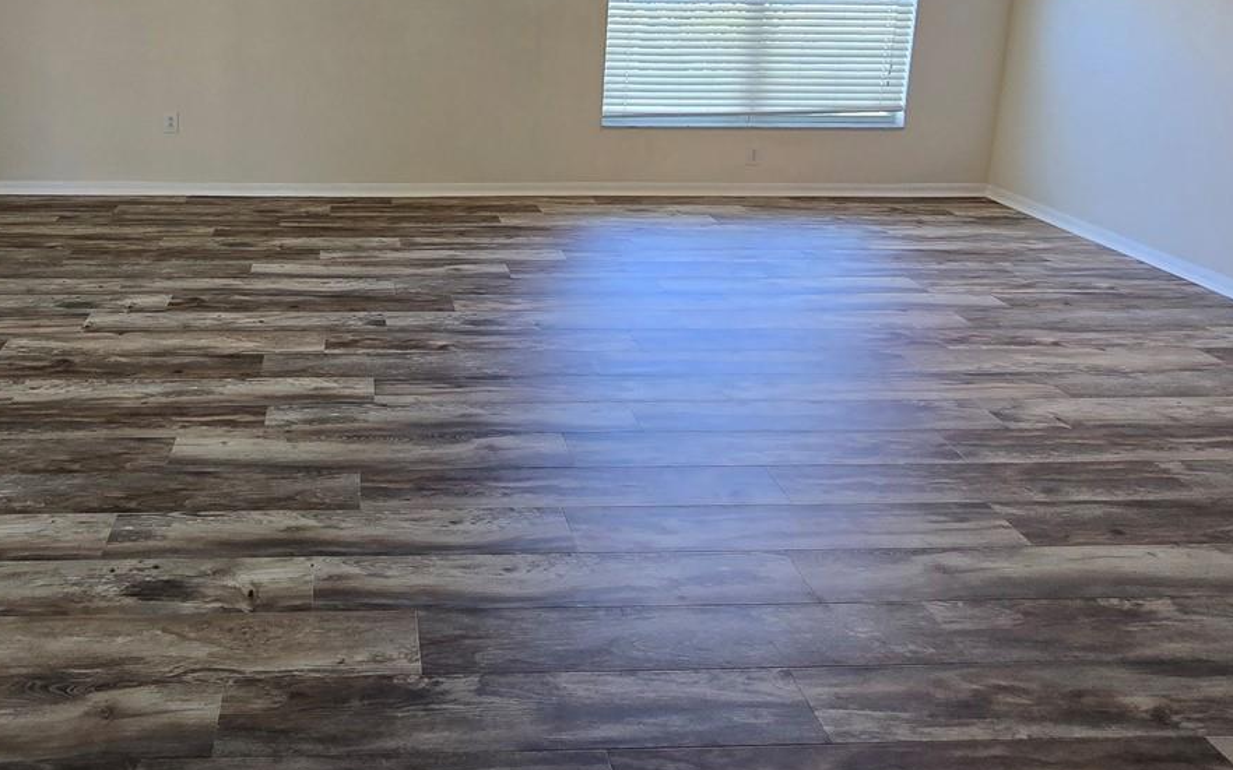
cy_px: 82
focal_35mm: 25
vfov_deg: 44.9
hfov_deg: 69.9
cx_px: 387
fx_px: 840
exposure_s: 1/60
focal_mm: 2.2
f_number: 2.2
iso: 64
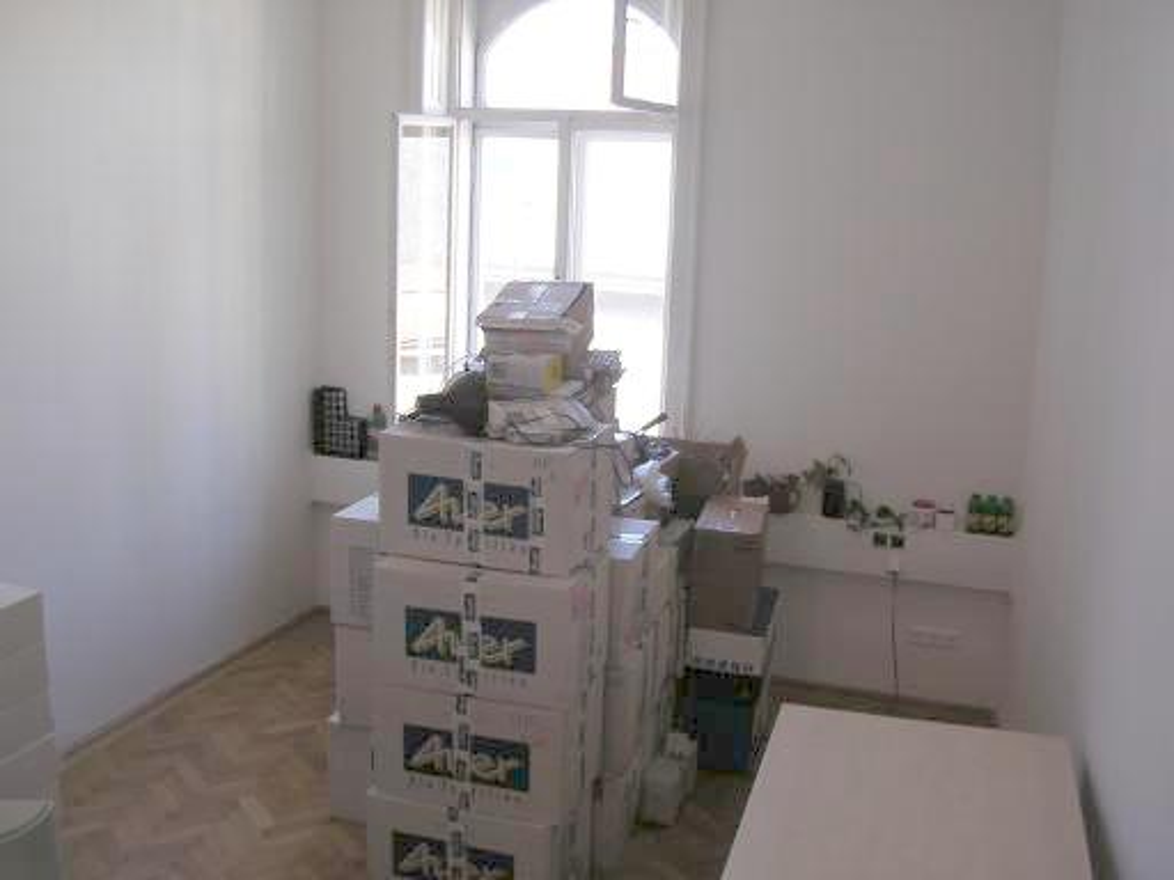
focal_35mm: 38
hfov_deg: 49.0
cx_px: 587
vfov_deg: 37.7
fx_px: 1289
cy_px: 440
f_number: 2.8
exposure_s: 1/41.5
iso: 100
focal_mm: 5.8
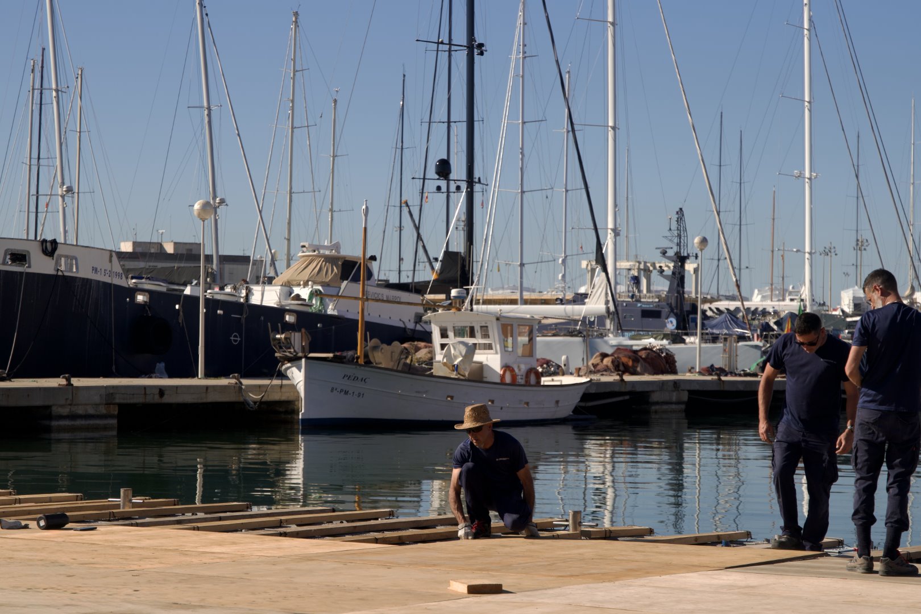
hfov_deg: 19.5
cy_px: 307
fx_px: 2686
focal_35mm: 105
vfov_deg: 13.0
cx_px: 460
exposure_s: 1/200
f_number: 4
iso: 64
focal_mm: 70
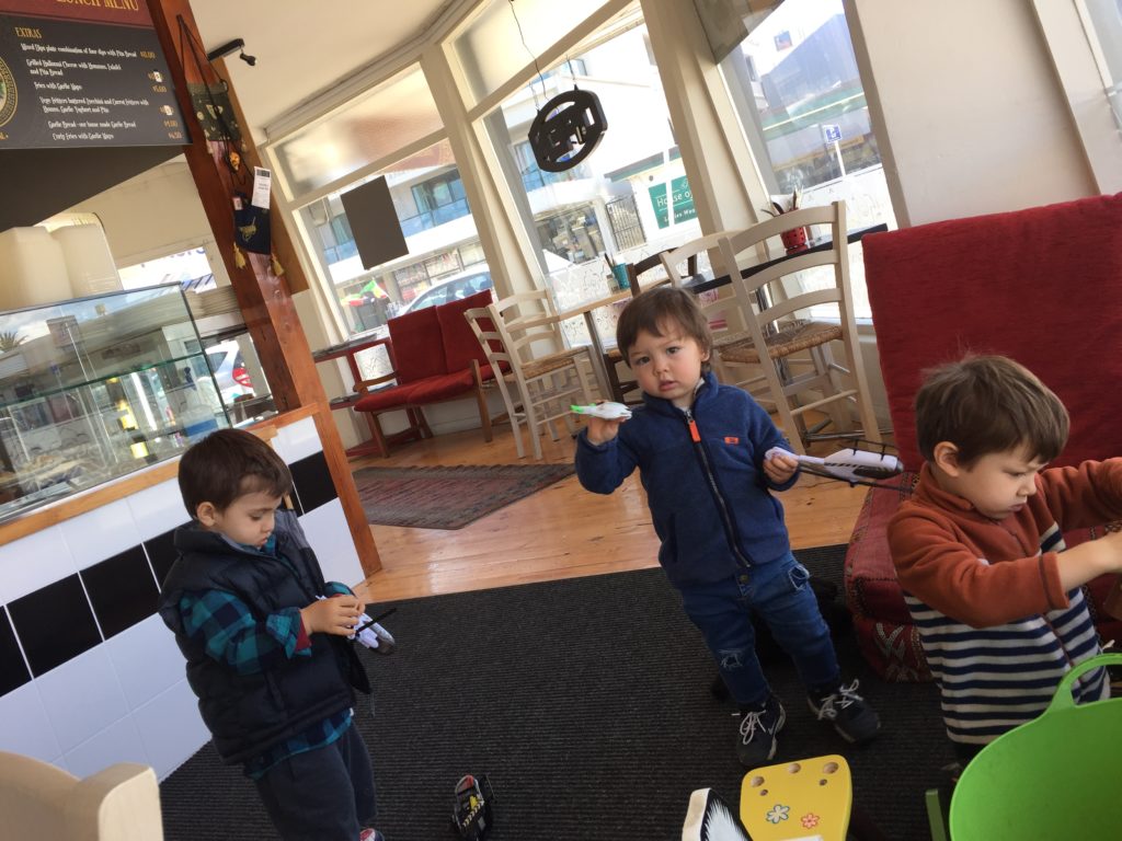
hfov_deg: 61.7
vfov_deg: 48.2
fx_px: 940
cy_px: 420
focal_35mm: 29
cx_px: 561
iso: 32
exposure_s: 1/124
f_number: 2.2
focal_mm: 4.15
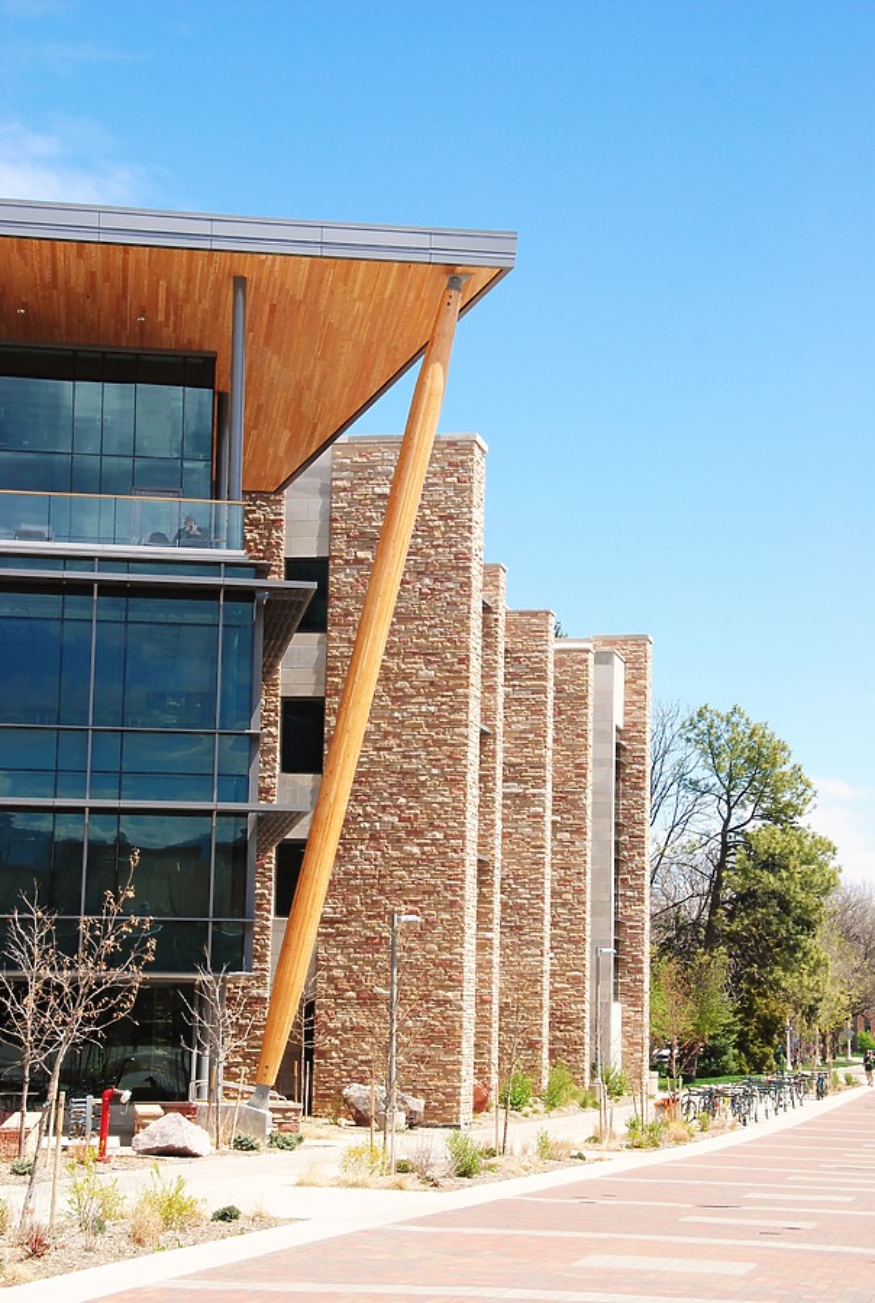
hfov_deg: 18.3
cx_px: 438
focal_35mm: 75
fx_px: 2722
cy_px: 652
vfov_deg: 26.9
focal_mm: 50
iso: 200
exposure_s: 1/250
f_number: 10
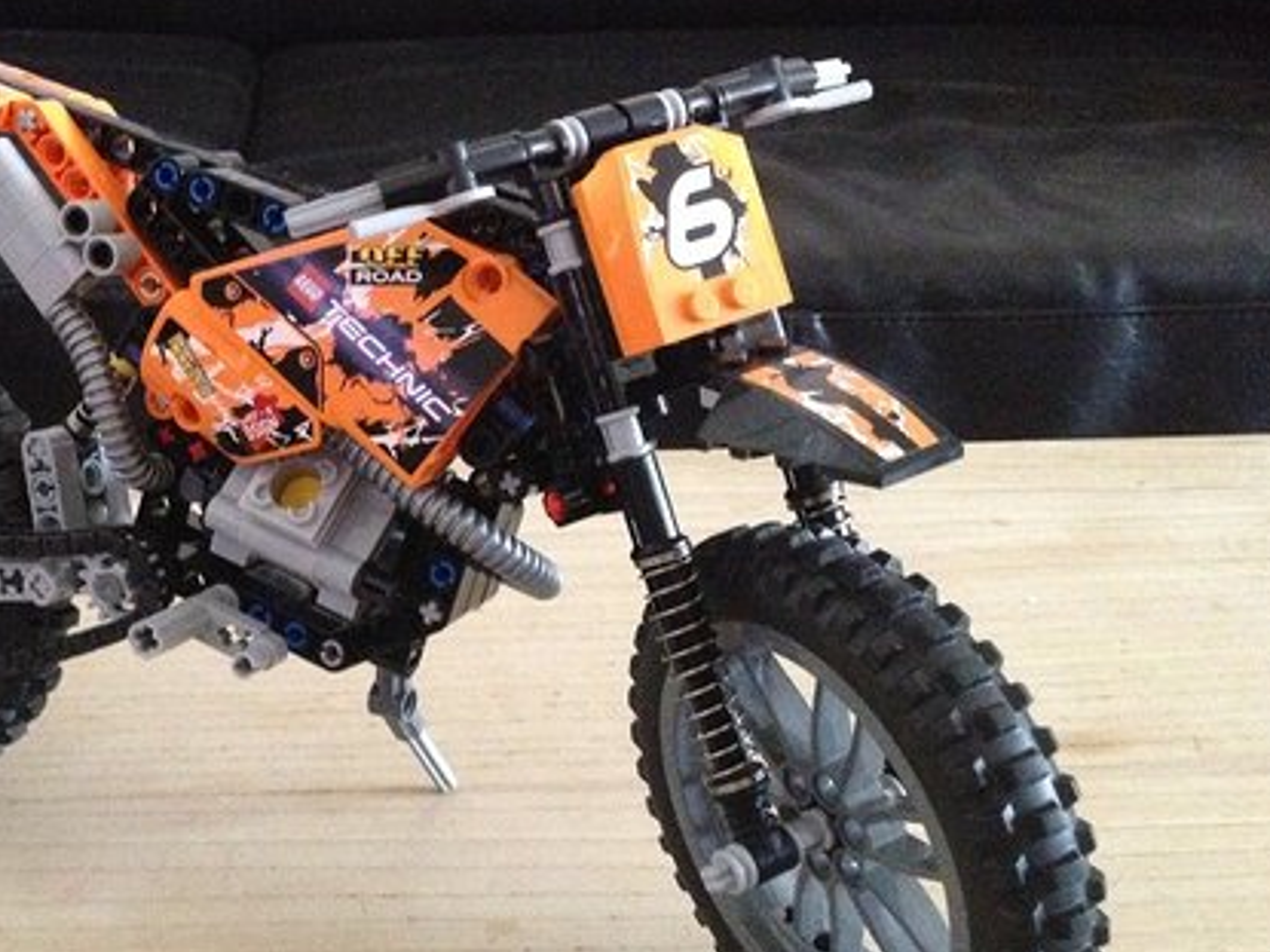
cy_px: 474
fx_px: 1981
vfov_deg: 27.0
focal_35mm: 54
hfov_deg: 35.1
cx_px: 386
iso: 800
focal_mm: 4.28
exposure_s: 1/15
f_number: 2.4
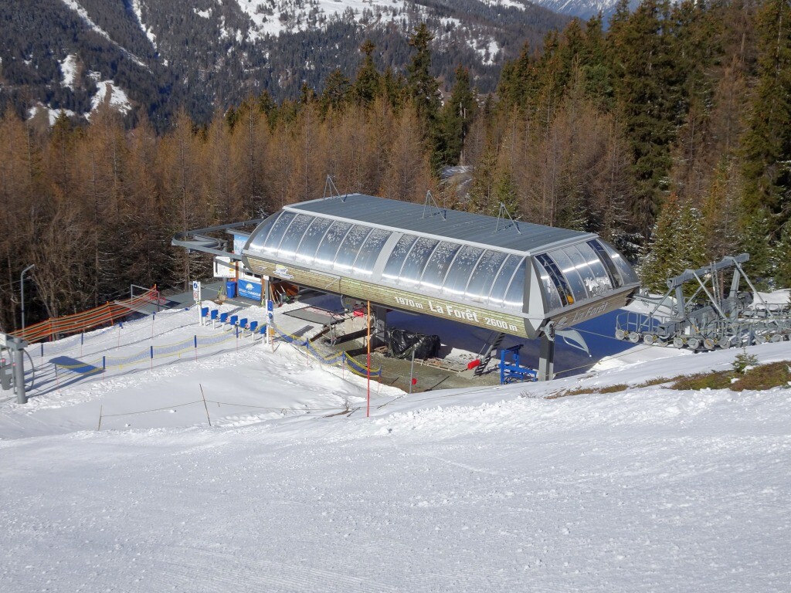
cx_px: 396
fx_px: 1051
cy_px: 296
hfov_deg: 41.2
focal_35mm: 46
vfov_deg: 31.5
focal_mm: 7.87
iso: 80
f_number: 4.5
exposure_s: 1/1000
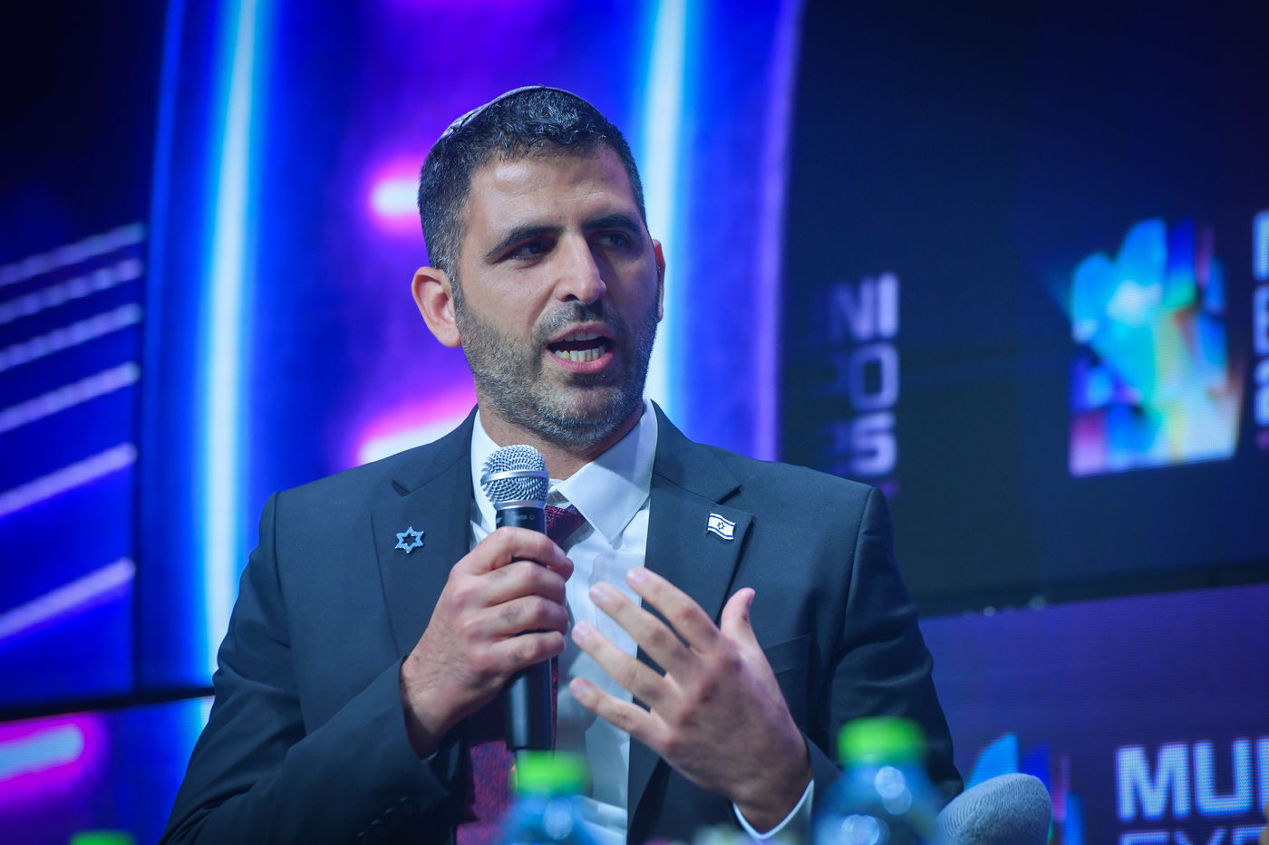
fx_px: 7049
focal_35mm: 200
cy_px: 422
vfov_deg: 6.9
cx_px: 634
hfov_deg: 10.3
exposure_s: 1/250
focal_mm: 200
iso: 1000
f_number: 8
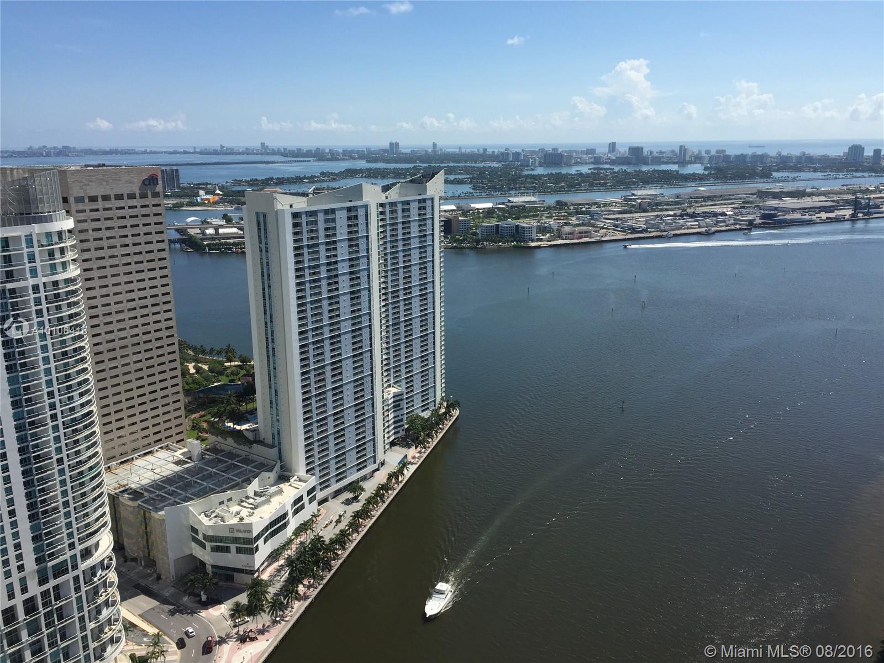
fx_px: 741
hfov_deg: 61.7
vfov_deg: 48.2
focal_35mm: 29
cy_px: 332
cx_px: 442
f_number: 2.2
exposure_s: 1/2825
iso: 32
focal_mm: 4.15
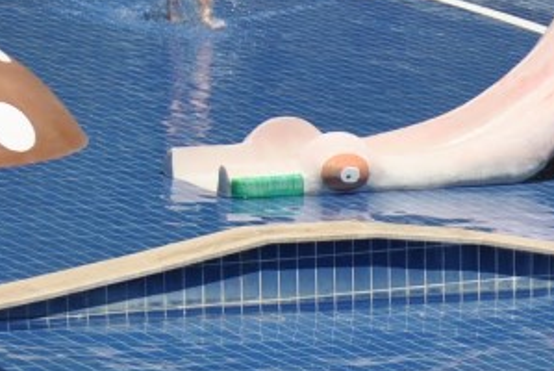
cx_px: 1051
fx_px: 5499
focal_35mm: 357
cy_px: 542
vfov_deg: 3.8
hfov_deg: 5.7
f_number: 6.3
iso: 100
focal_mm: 62
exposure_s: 1/640
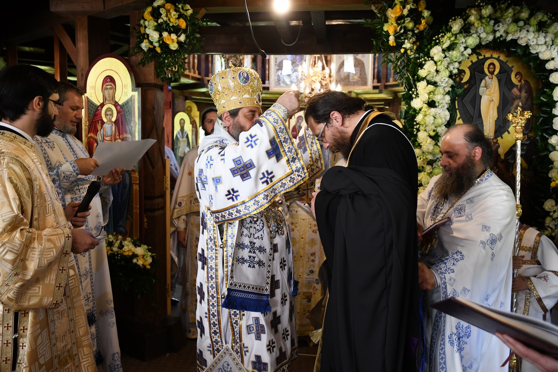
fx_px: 465
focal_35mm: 30
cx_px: 279
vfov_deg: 43.6
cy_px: 186
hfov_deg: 61.9
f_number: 2.8
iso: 1600
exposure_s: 1/160
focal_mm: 20
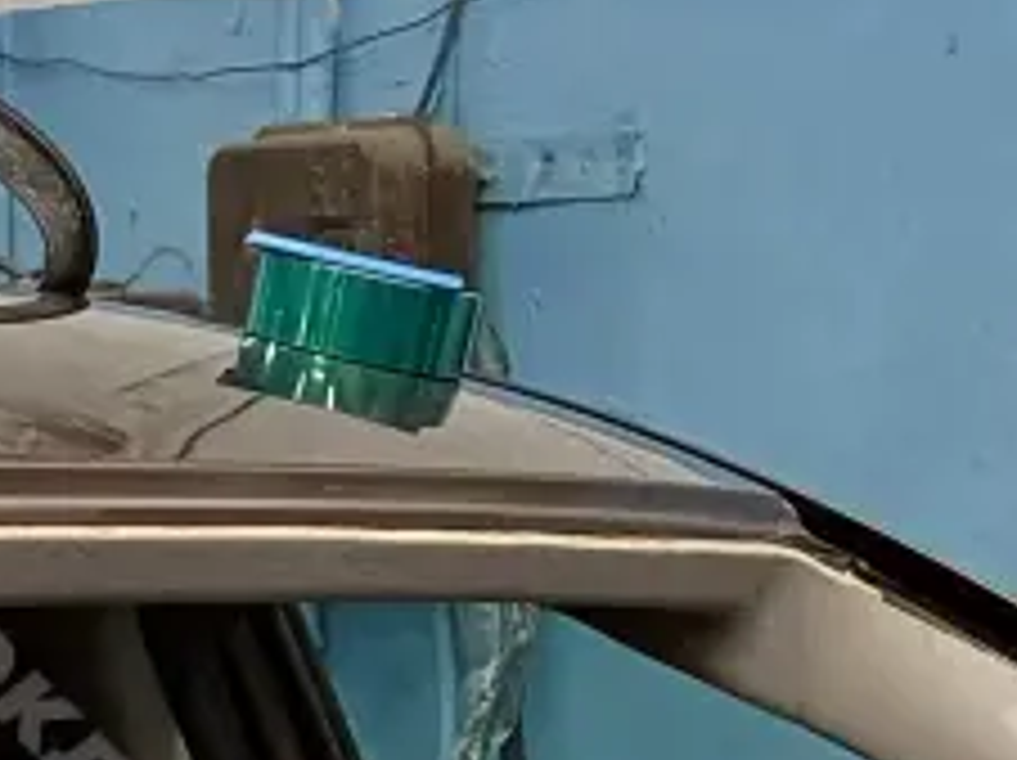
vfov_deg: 9.9
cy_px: 1790
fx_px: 3903
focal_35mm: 133
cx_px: 90
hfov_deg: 14.7
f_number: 1.8
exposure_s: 1/33.3
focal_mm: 4.65
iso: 320
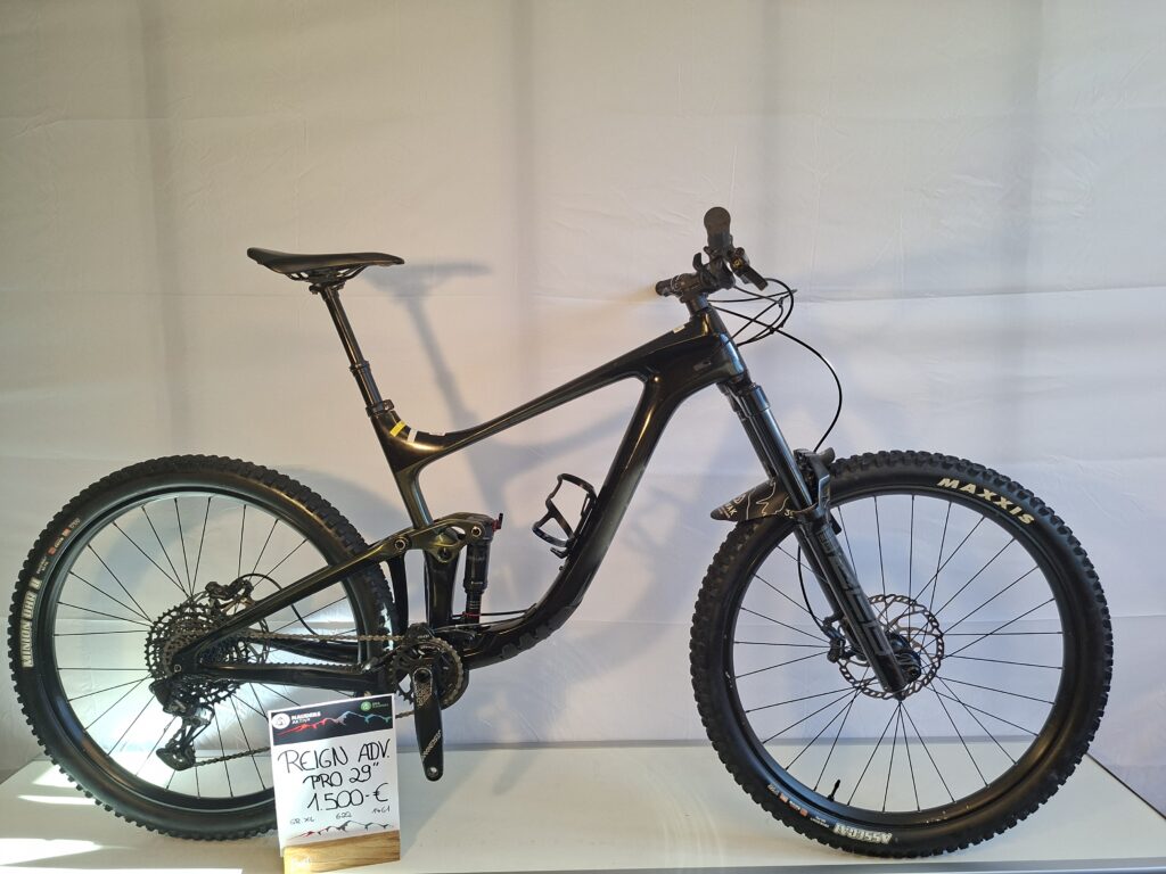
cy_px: 437
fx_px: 775
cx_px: 583
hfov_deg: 73.9
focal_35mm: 23
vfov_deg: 58.9
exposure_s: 1/131
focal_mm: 5.54
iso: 50
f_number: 1.8
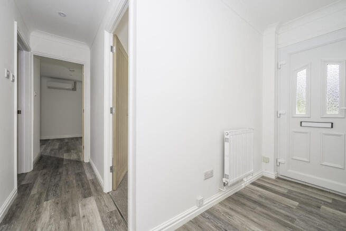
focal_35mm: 14
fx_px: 139
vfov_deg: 79.3
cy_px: 116
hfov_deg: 102.3
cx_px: 173
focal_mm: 14.5
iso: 320
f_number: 7.1
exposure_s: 1/125
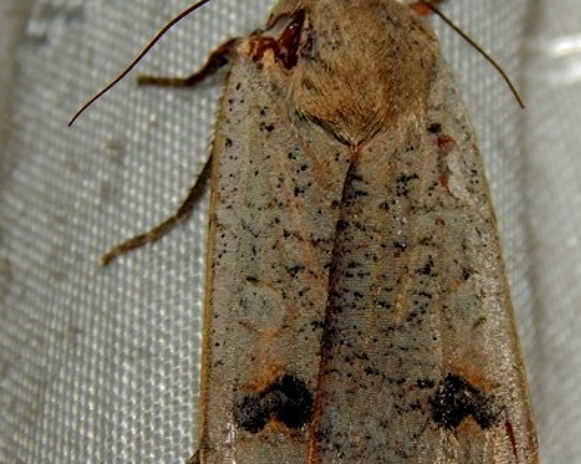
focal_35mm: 228
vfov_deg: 6.8
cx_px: 380
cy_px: 321
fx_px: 3920
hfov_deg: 8.5
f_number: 9.2
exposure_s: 1/30
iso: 200
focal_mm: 20.5
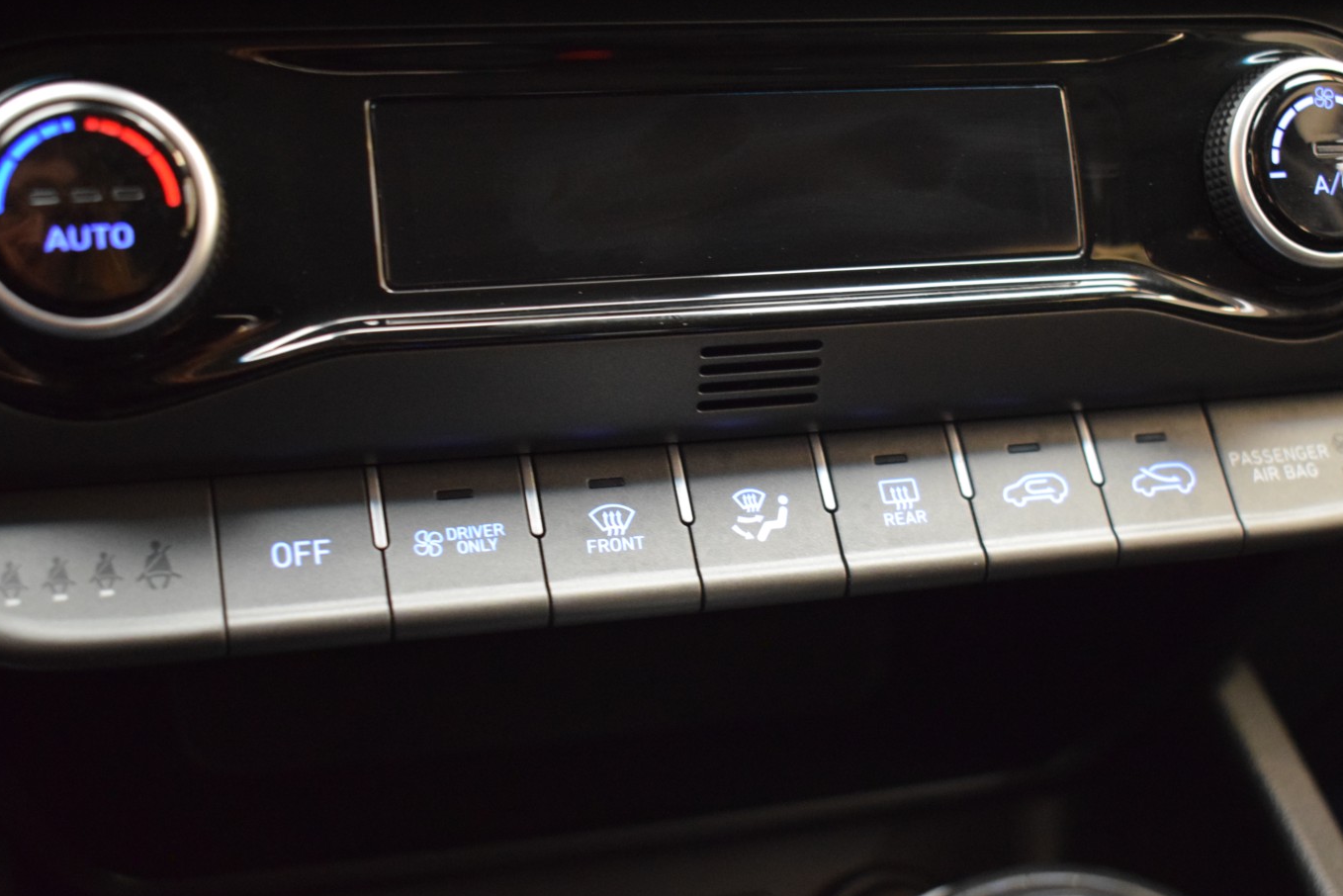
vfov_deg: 25.5
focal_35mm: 53
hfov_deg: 37.5
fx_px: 1977
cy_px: 482
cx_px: 732
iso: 3200
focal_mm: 32
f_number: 4.5
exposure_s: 1/20
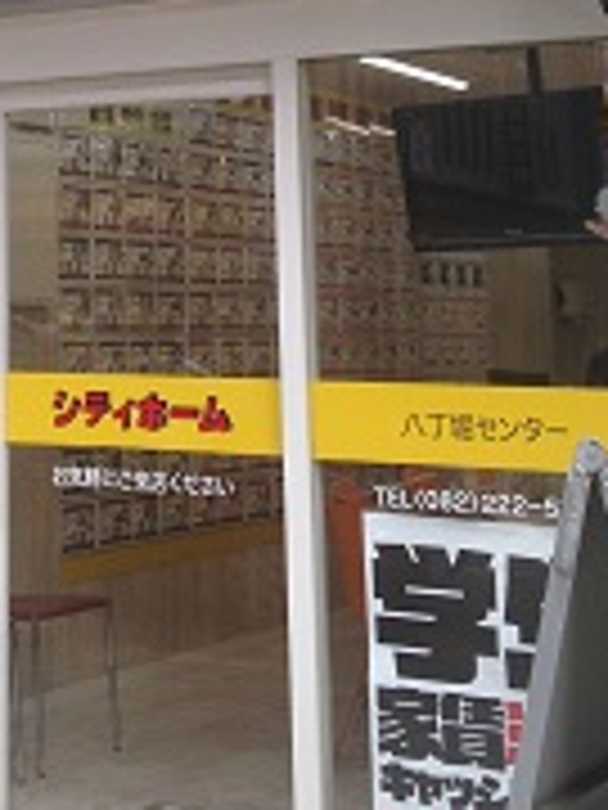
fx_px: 2061
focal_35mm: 88
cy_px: -32
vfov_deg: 21.4
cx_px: 9
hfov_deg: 16.5
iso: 50
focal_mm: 4.12
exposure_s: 1/306
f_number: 2.4
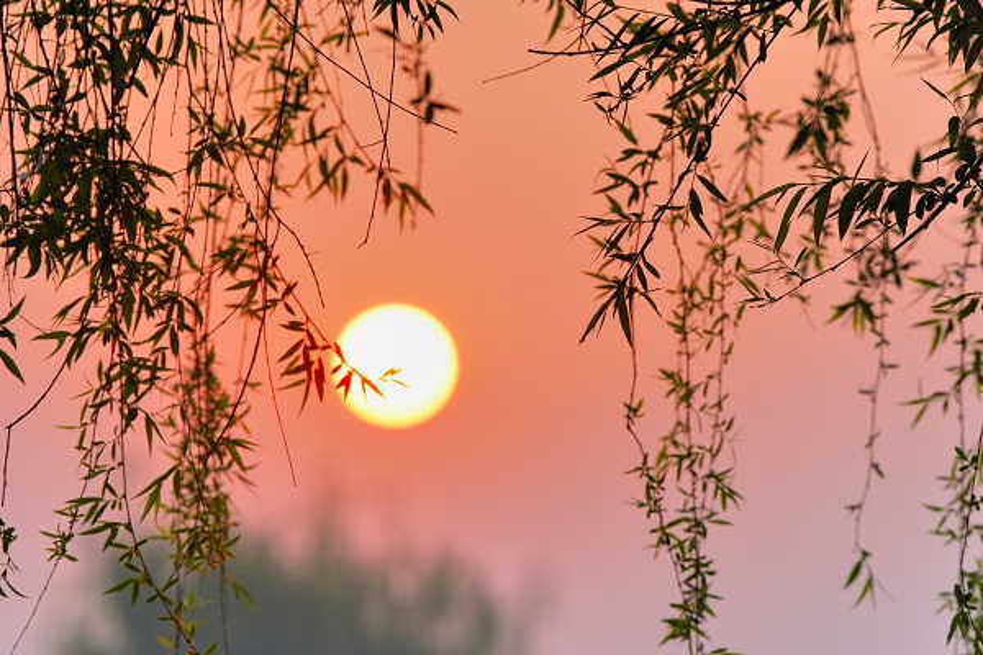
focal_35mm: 380
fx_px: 10375
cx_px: 492
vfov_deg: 3.6
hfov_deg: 5.4
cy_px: 328
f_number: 11
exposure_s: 1/125
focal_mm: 380
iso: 100
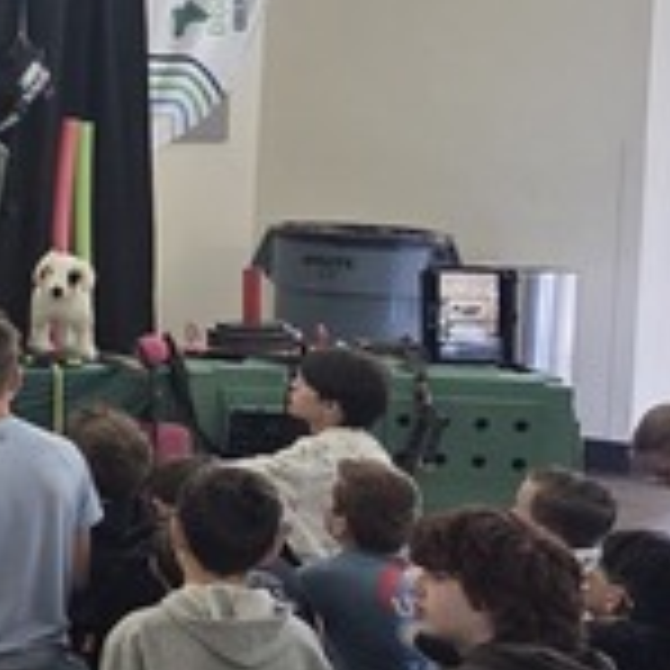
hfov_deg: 12.9
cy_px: 193
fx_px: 2387
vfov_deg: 15.9
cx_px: -836
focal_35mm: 109
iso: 250
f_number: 1.8
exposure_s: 1/120
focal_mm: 5.4
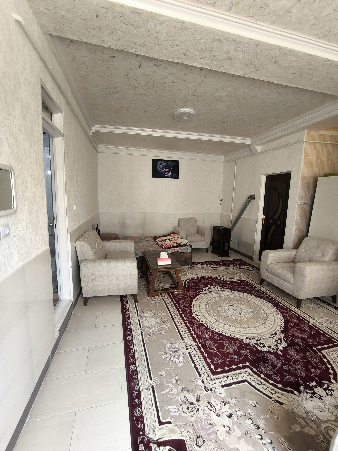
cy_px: 226
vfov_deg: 94.5
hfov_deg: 78.1
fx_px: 208
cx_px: 169
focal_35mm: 16
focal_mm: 1.65
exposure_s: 1/50
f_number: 2.2
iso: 200
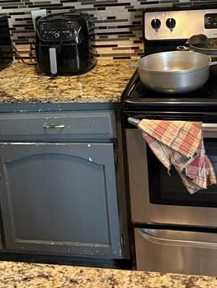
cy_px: 71
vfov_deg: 33.1
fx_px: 476
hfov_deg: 25.7
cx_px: 116
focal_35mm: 57
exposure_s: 1/30
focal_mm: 5.96
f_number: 1.6
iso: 500
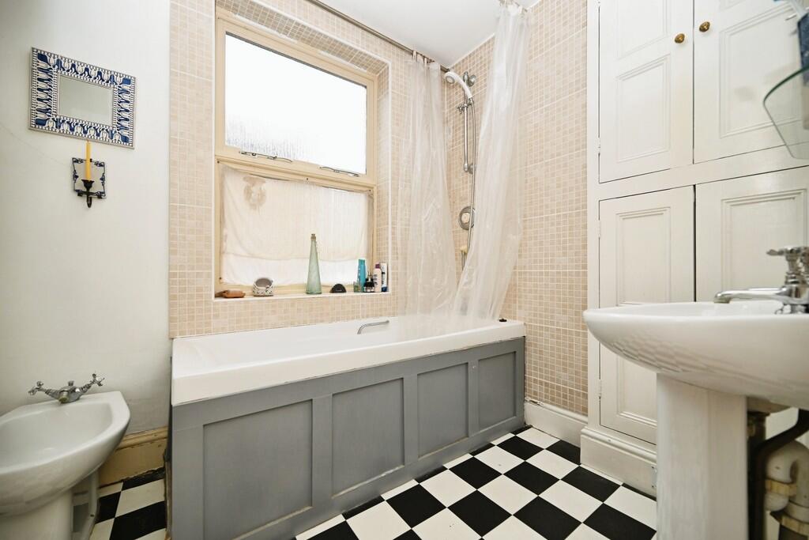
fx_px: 315
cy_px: 270
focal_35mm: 14
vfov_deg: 81.2
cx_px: 404
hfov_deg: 104.2
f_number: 4
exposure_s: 1/60
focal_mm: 14
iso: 125
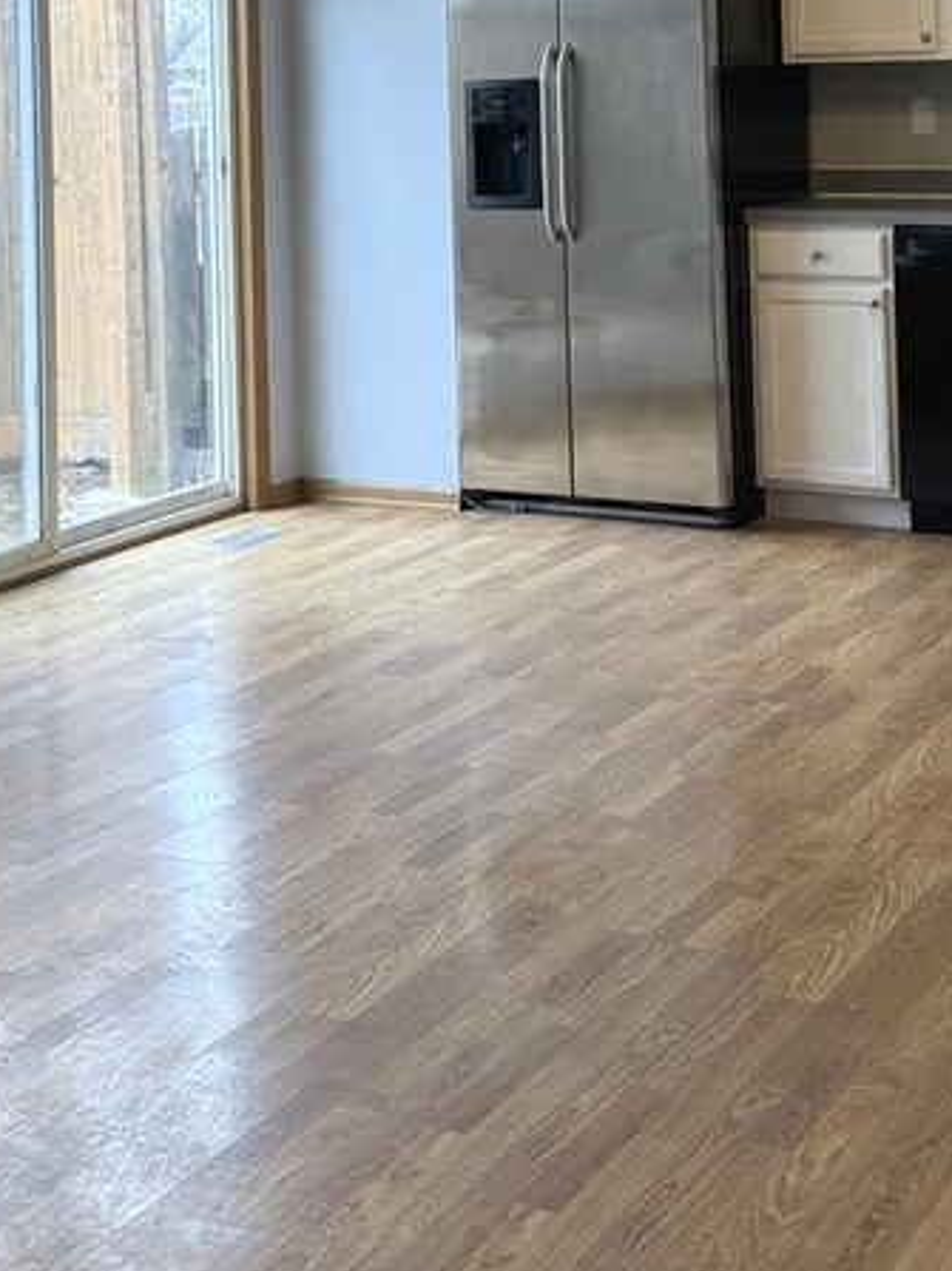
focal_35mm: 58
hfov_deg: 25.2
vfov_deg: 30.9
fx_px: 2128
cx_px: 568
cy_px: 9
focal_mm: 6.76
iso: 160
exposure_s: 1/239
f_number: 1.78
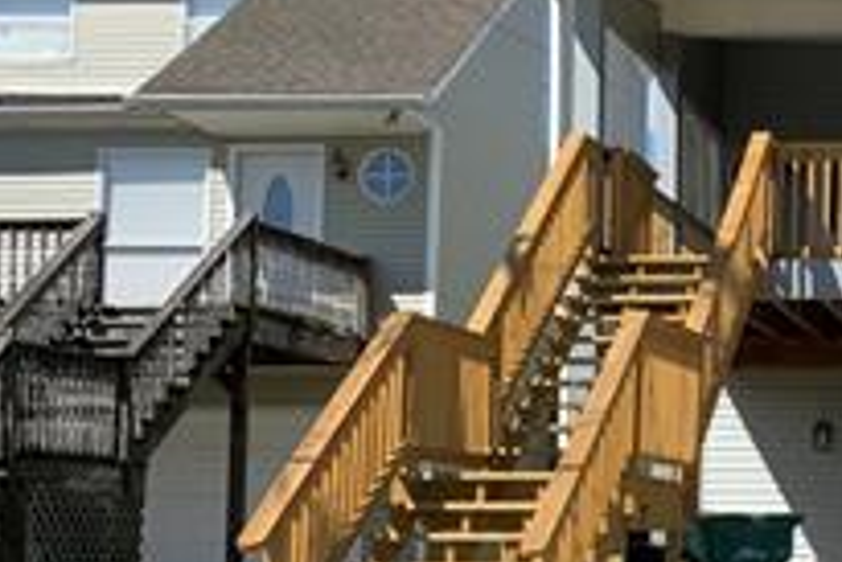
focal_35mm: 94
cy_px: 312
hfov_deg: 20.5
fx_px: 2200
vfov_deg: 14.6
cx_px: 949
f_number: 1.8
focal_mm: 3
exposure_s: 1/2427
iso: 20
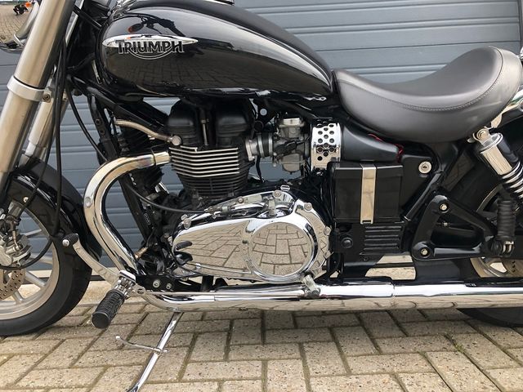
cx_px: 262
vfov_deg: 49.7
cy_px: 196
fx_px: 423
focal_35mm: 28
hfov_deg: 63.4
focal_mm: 3.99
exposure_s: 1/241
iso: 20
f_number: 1.8
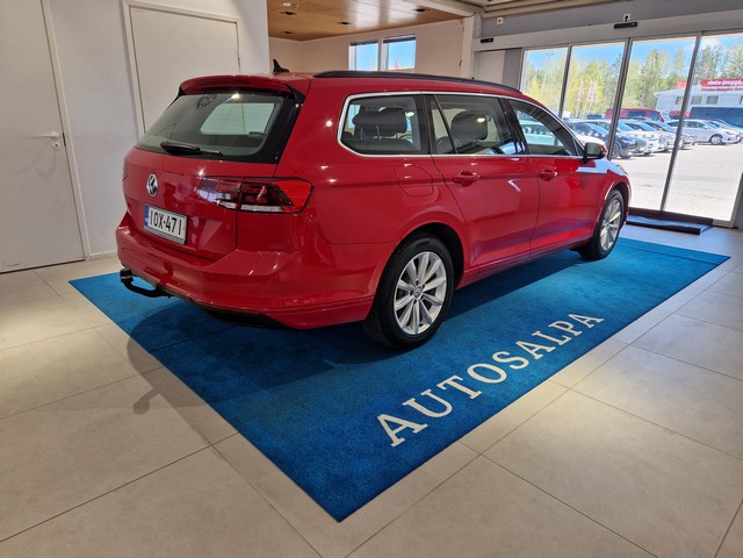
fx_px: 494
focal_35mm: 23
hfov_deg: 73.9
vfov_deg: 58.9
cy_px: 279
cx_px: 372
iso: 50
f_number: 1.8
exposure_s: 1/180
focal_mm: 5.4
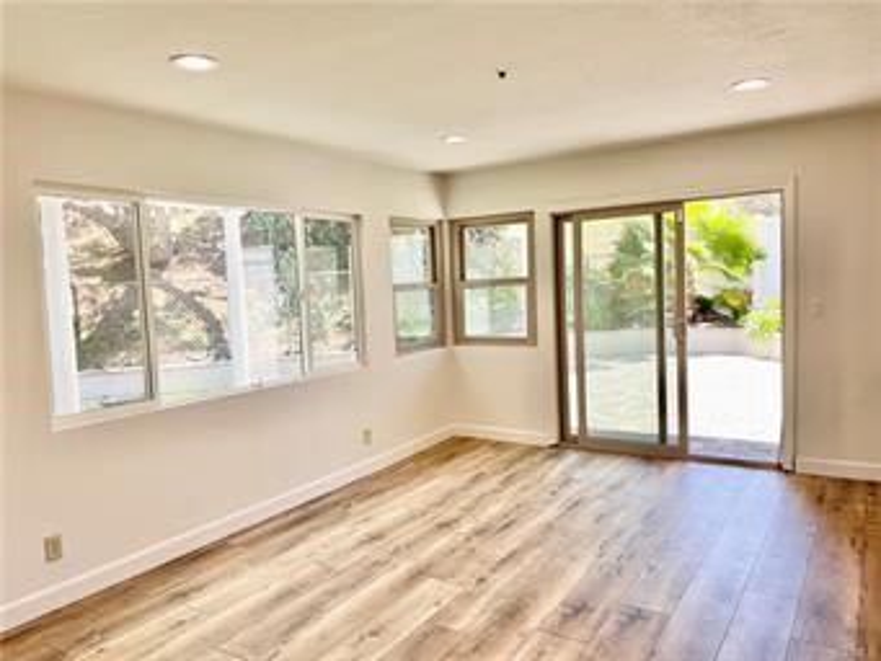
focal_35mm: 26
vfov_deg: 53.1
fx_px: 662
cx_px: 440
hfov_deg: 67.3
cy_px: 330
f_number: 1.6
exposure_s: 1/298
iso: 32
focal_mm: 5.1
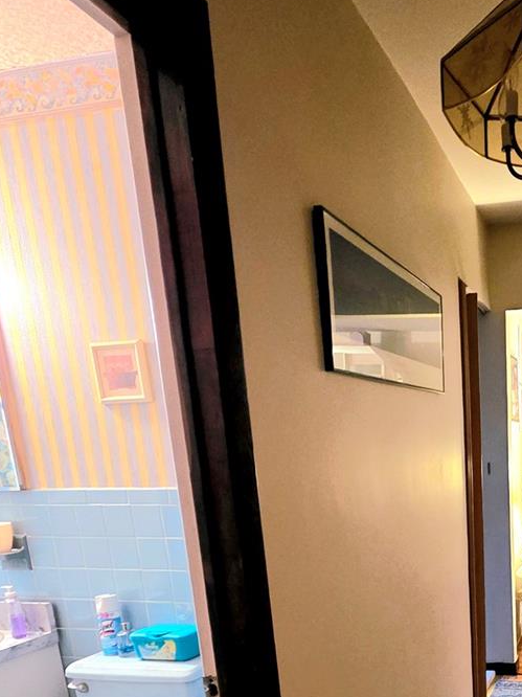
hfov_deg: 42.5
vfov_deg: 54.5
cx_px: 478
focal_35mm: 30
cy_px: 587
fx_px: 604
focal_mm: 2.2
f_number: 1.9
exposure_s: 1/60.2
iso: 1000
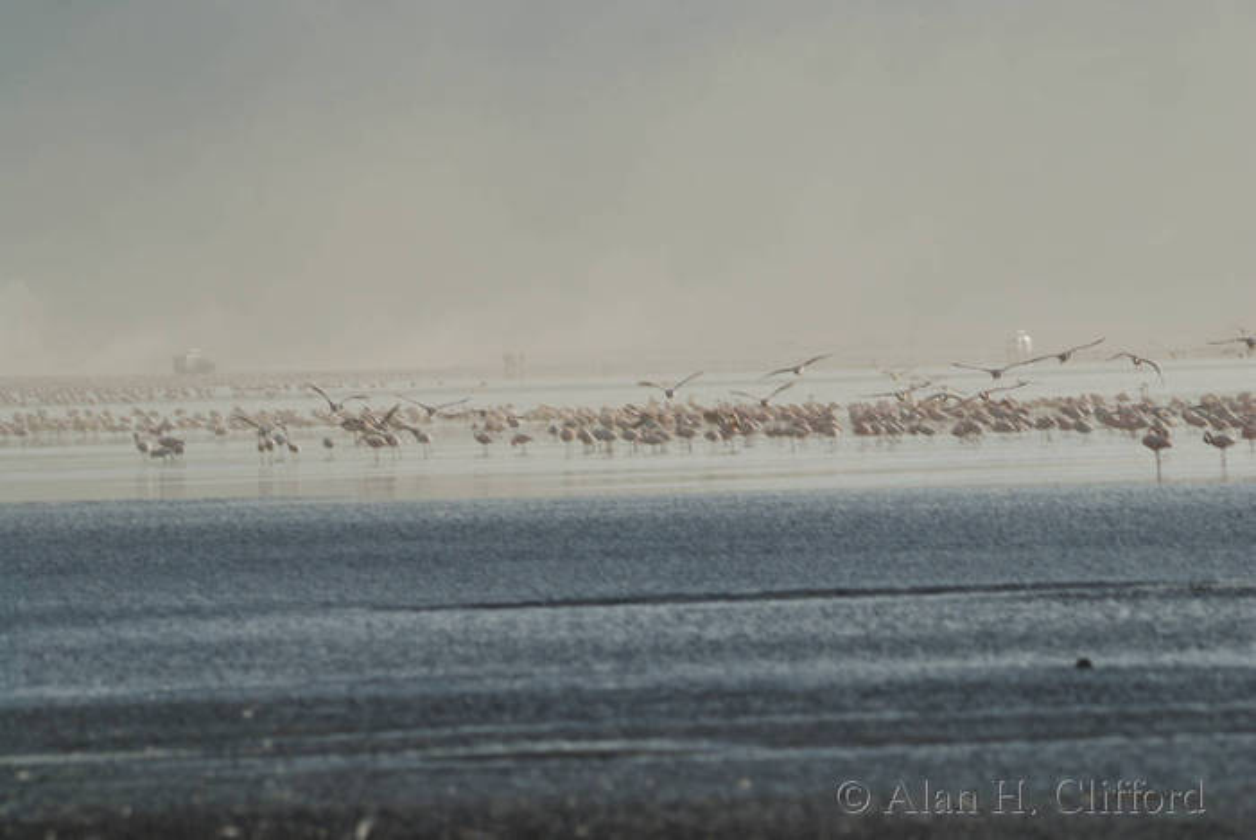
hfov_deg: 3.4
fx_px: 20950
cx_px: 628
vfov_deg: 2.3
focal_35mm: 600
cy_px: 420
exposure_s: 1/250
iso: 100
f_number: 9
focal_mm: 400
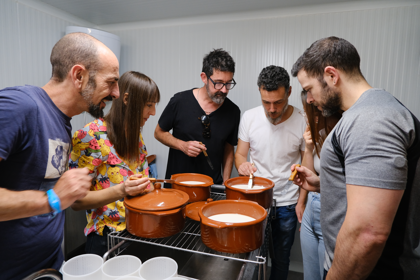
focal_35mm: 23
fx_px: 268
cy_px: 140
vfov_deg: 55.1
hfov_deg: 76.1
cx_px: 210
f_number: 3.5
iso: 1250
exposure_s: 1/60
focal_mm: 15
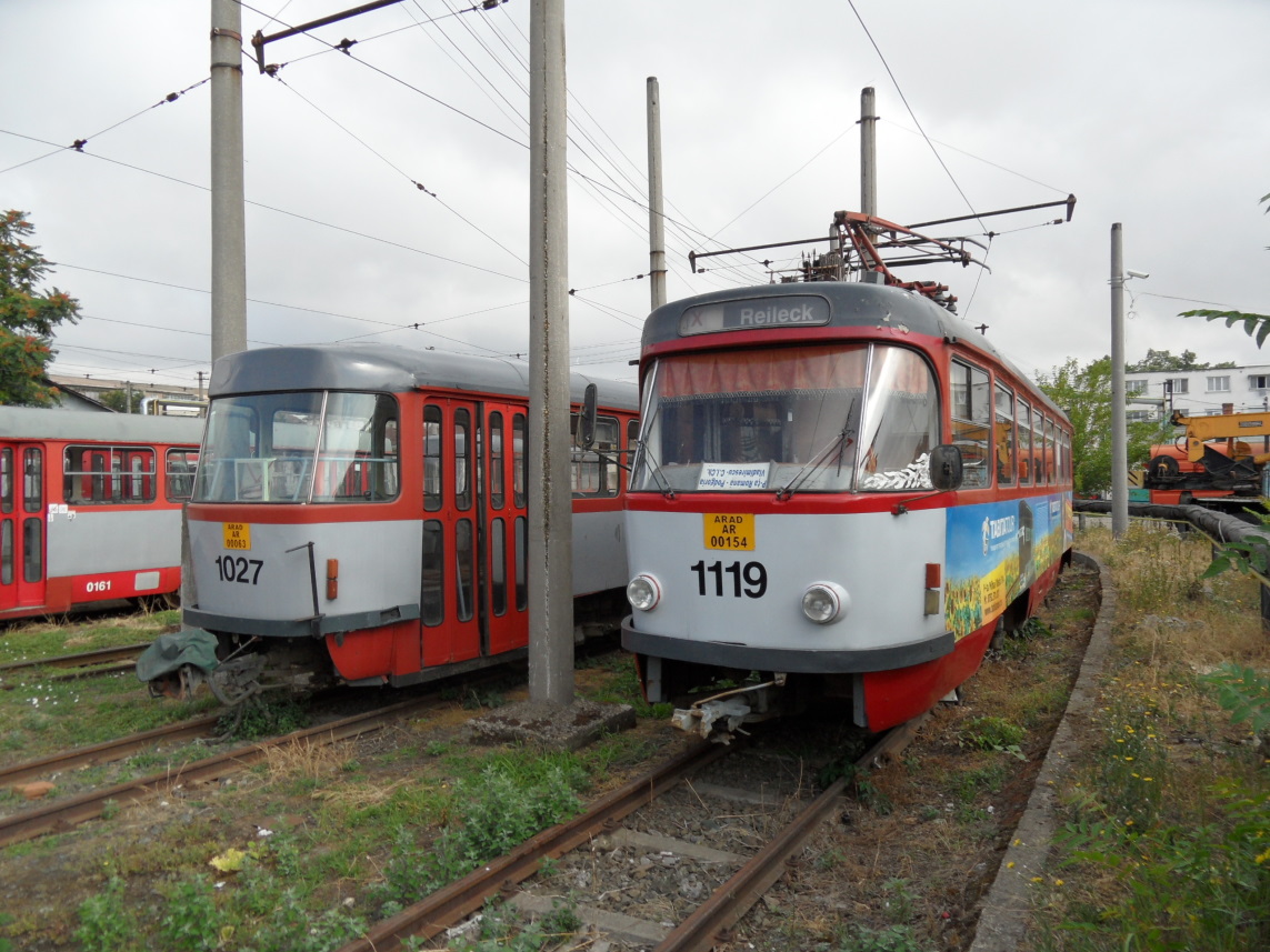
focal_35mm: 24
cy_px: 476
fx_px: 880
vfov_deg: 56.8
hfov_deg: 71.6
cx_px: 635
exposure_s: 1/500
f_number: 3.2
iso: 80
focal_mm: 3.9
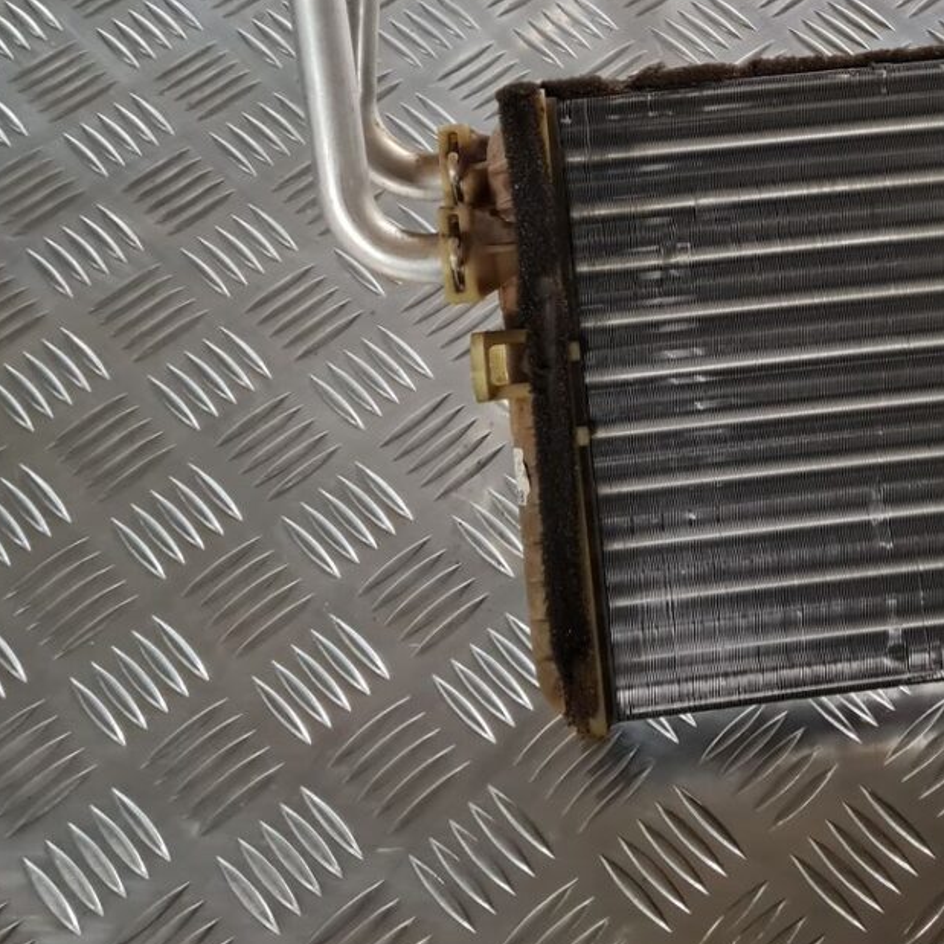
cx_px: 781
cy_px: 253
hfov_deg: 31.8
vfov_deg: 32.3
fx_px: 1604
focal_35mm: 52
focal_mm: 5.4
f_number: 1.8
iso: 500
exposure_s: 1/50
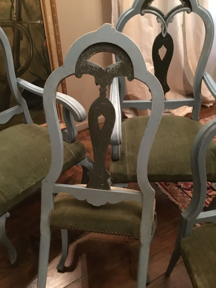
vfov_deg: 58.4
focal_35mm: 31
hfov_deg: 45.4
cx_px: 108
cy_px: 144
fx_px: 258
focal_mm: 3.3
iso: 500
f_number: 2.4
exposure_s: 1/17
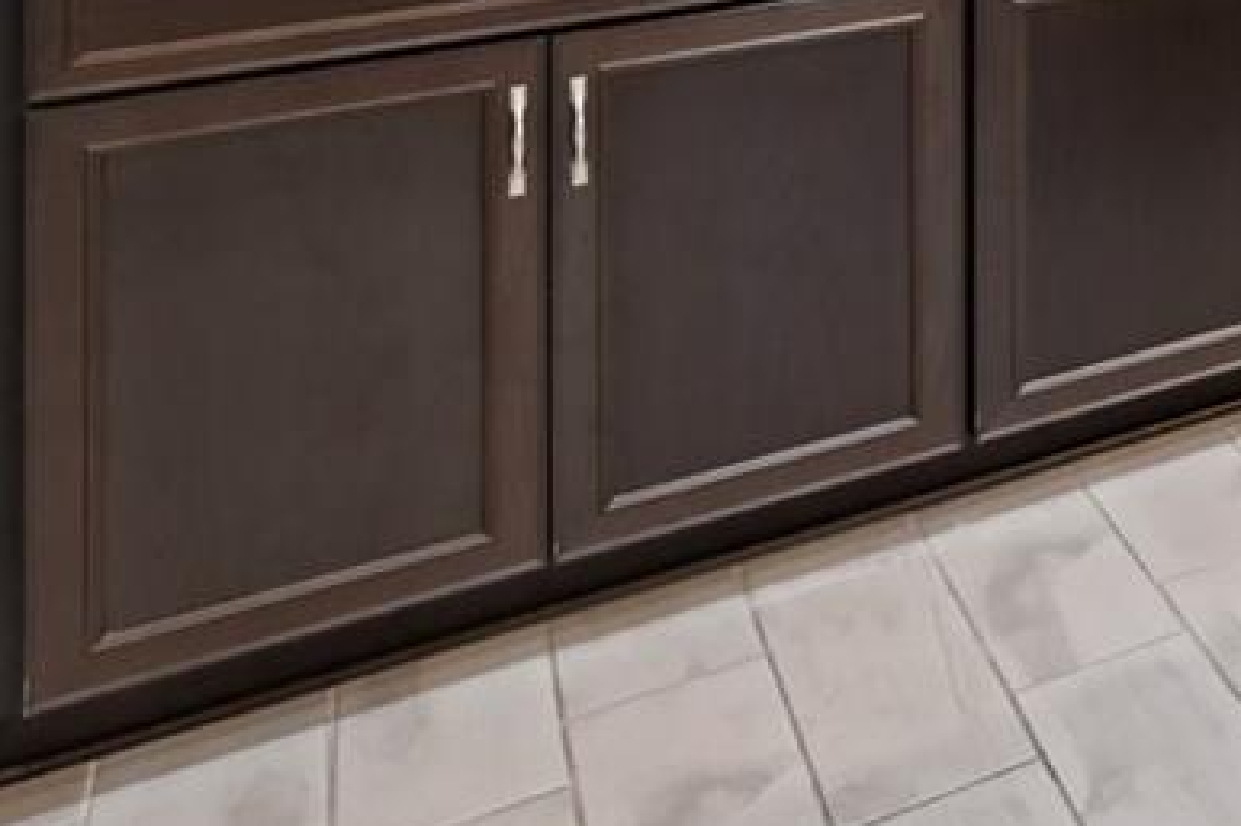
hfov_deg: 22.3
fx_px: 1998
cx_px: 2183
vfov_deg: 19.1
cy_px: -561
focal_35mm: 58
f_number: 8
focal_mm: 14
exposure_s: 1/13
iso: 400
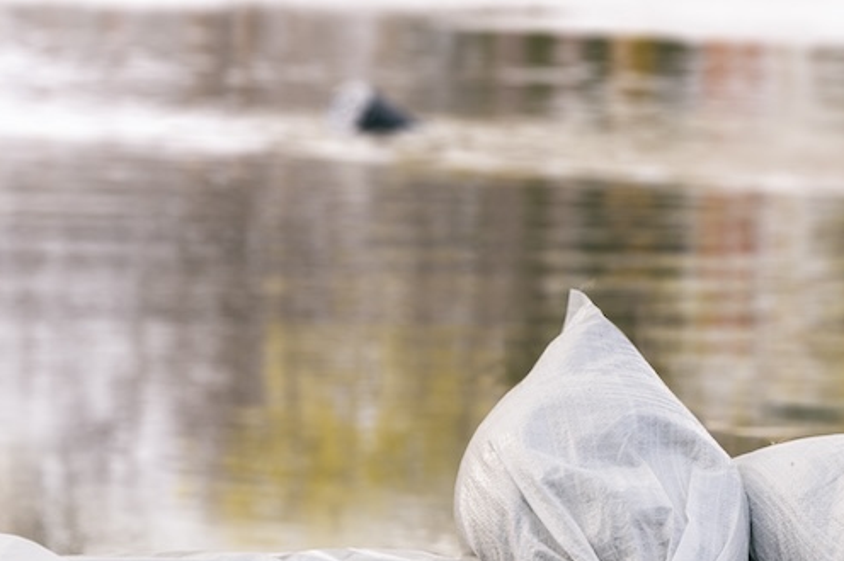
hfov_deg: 16.3
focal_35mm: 121
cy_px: 161
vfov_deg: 11.3
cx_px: 982
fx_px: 2835
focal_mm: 50
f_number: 10
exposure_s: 1/250
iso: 800
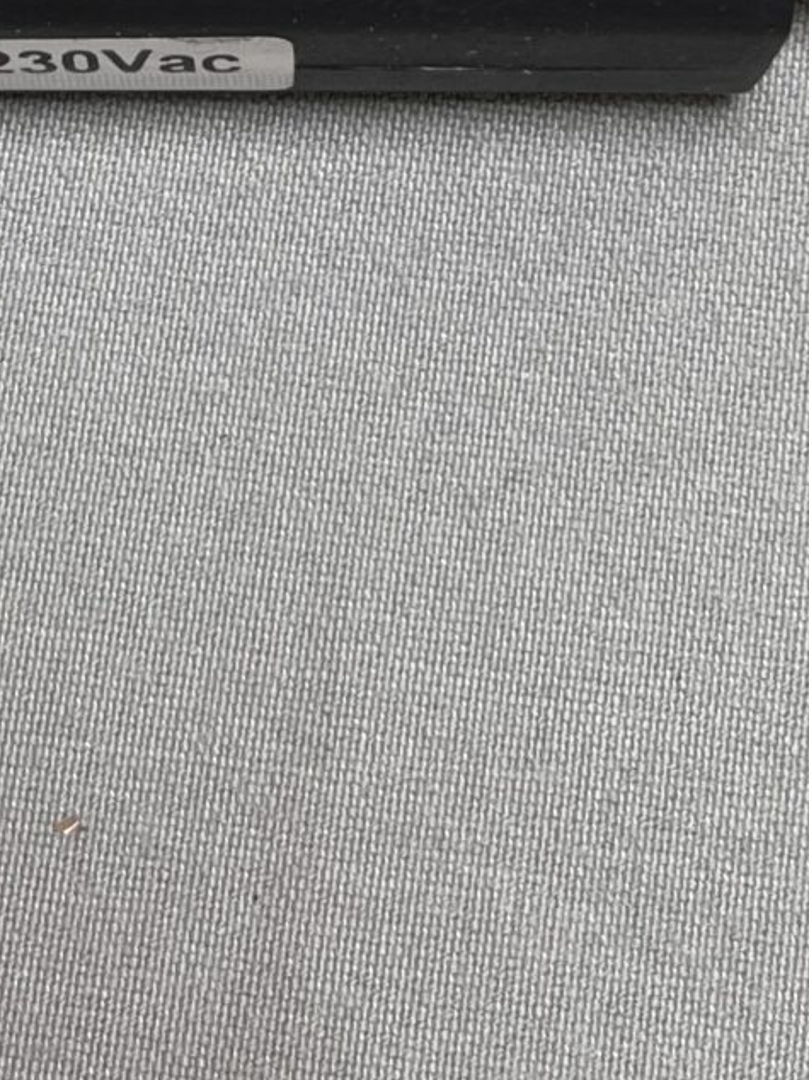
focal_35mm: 105
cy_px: -305
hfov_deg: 14.0
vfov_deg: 17.6
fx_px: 3274
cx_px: 170
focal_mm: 5.1
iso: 40
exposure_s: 1/100
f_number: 1.6
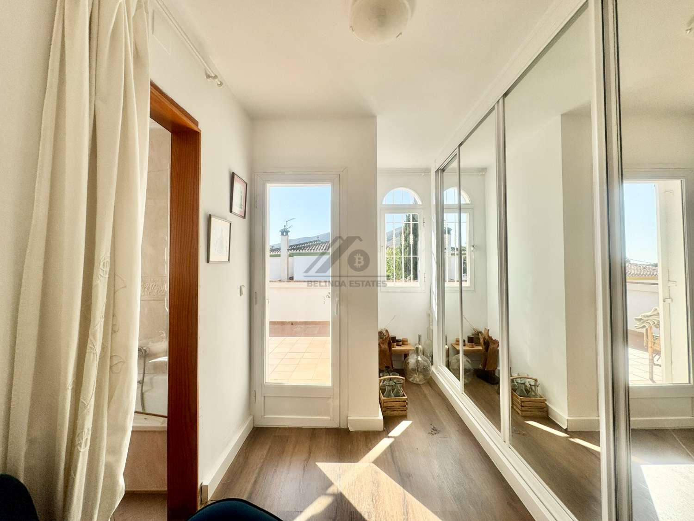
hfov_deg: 102.1
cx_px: 347
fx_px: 281
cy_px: 260
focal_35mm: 14
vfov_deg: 85.7
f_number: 2.2
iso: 50
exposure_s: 1/1094
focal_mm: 2.22
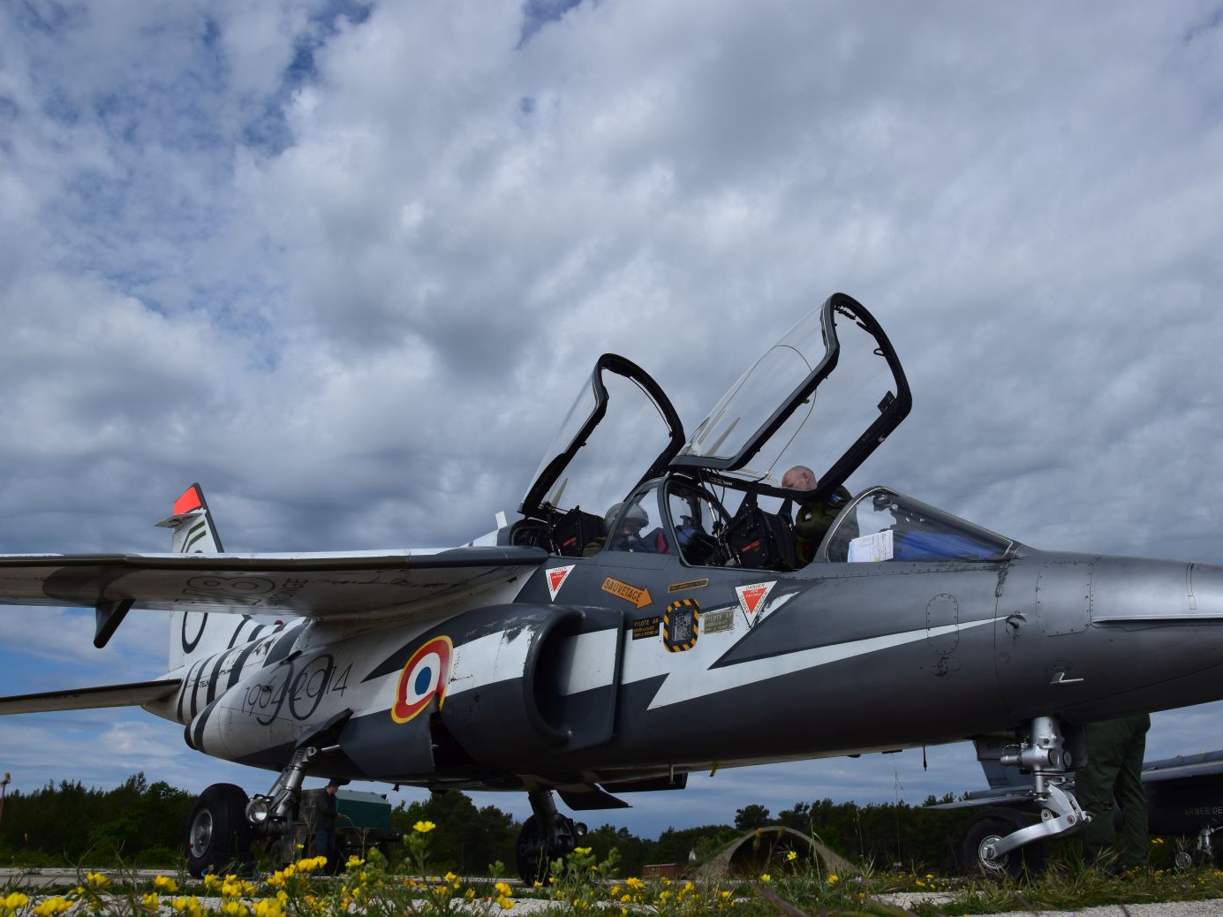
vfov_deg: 46.8
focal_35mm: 30
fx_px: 1060
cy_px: 456
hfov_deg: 59.7
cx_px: 705
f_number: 11
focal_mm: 18
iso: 200
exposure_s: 1/640
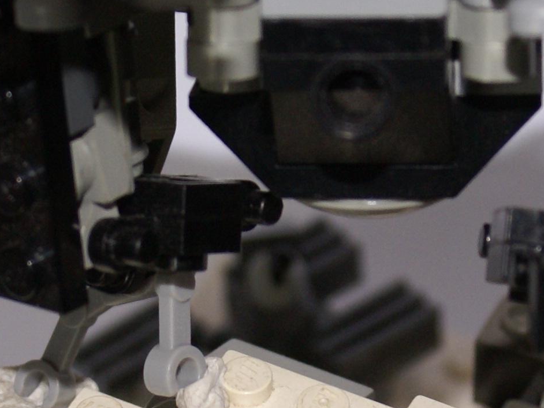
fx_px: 4197
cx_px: 252
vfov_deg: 5.6
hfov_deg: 7.4
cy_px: 404
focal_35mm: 267
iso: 400
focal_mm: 45
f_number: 5.6
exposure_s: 1/80
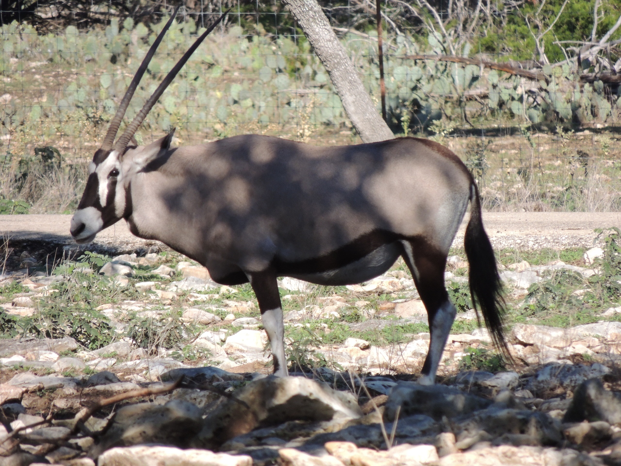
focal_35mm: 800
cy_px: 233
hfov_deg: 2.5
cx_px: 310
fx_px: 14352
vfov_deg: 1.9
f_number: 5.2
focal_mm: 142.6
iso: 360
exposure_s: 1/1000
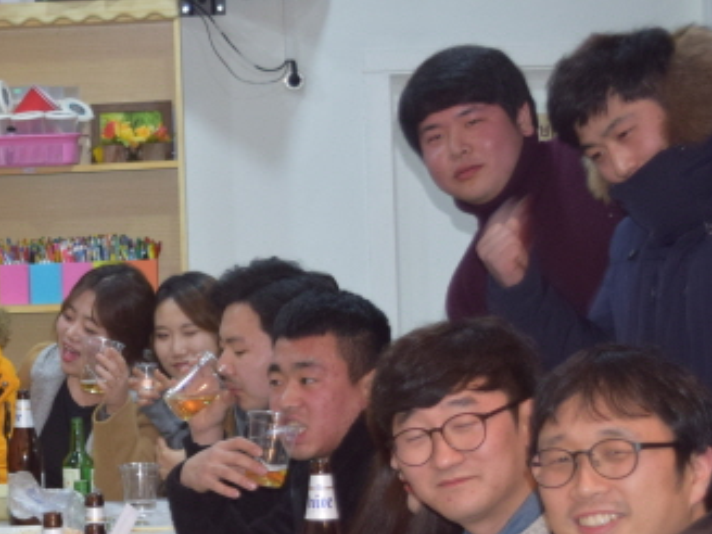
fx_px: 2777
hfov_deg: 14.1
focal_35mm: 135
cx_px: -154
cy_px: 340
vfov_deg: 11.0
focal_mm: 30
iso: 400
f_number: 4.2
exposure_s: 1/50
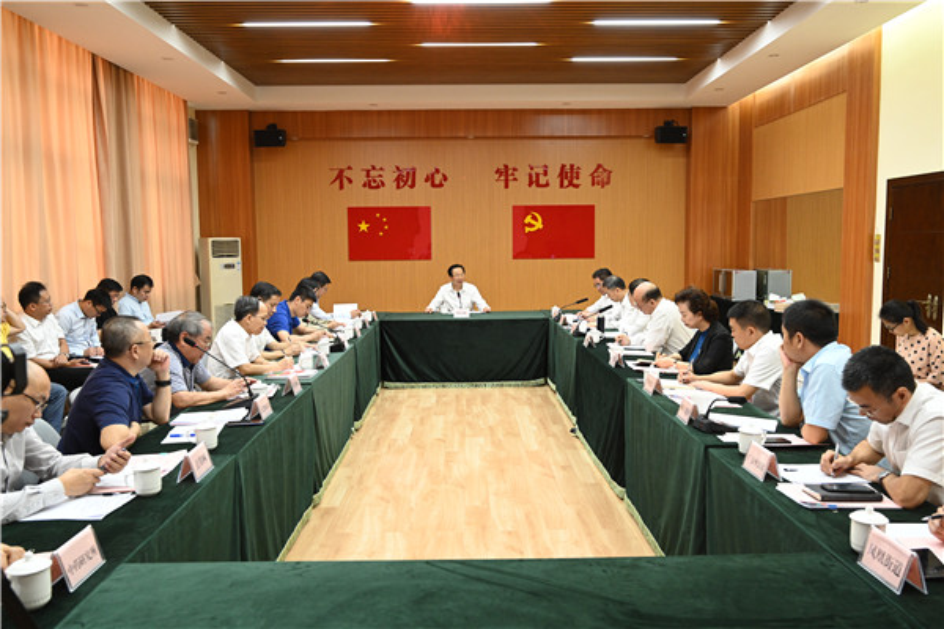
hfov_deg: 61.9
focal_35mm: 30
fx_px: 787
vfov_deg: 43.6
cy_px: 314
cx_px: 472
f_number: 5.6
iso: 2000
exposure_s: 1/40
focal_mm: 30
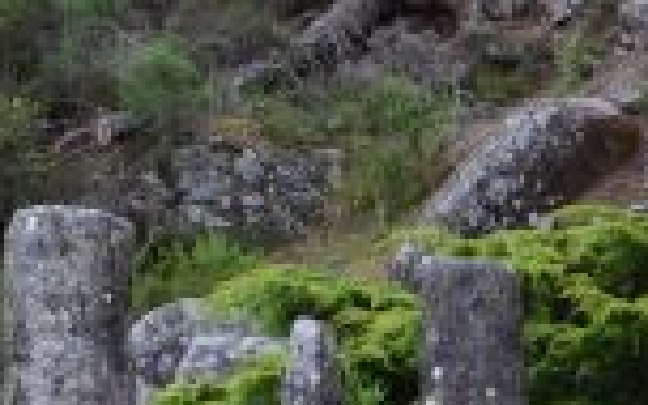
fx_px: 4957
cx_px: -77
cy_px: 382
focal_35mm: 281
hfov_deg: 7.4
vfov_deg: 4.7
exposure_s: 1/640
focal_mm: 35
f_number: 1.8
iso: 100
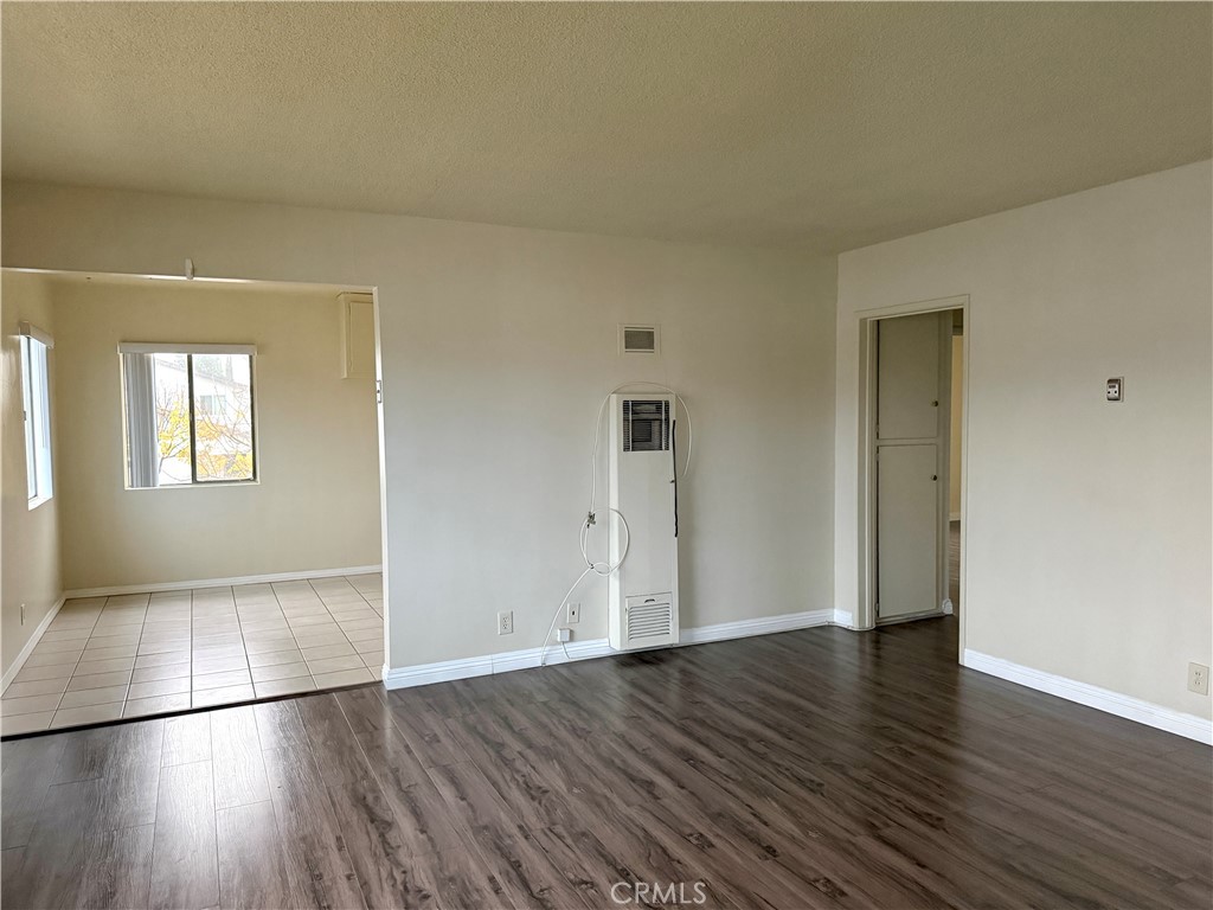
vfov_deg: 56.8
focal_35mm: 24
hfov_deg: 71.6
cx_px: 606
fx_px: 841
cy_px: 455
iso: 800
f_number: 1.78
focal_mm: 6.76
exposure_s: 1/40
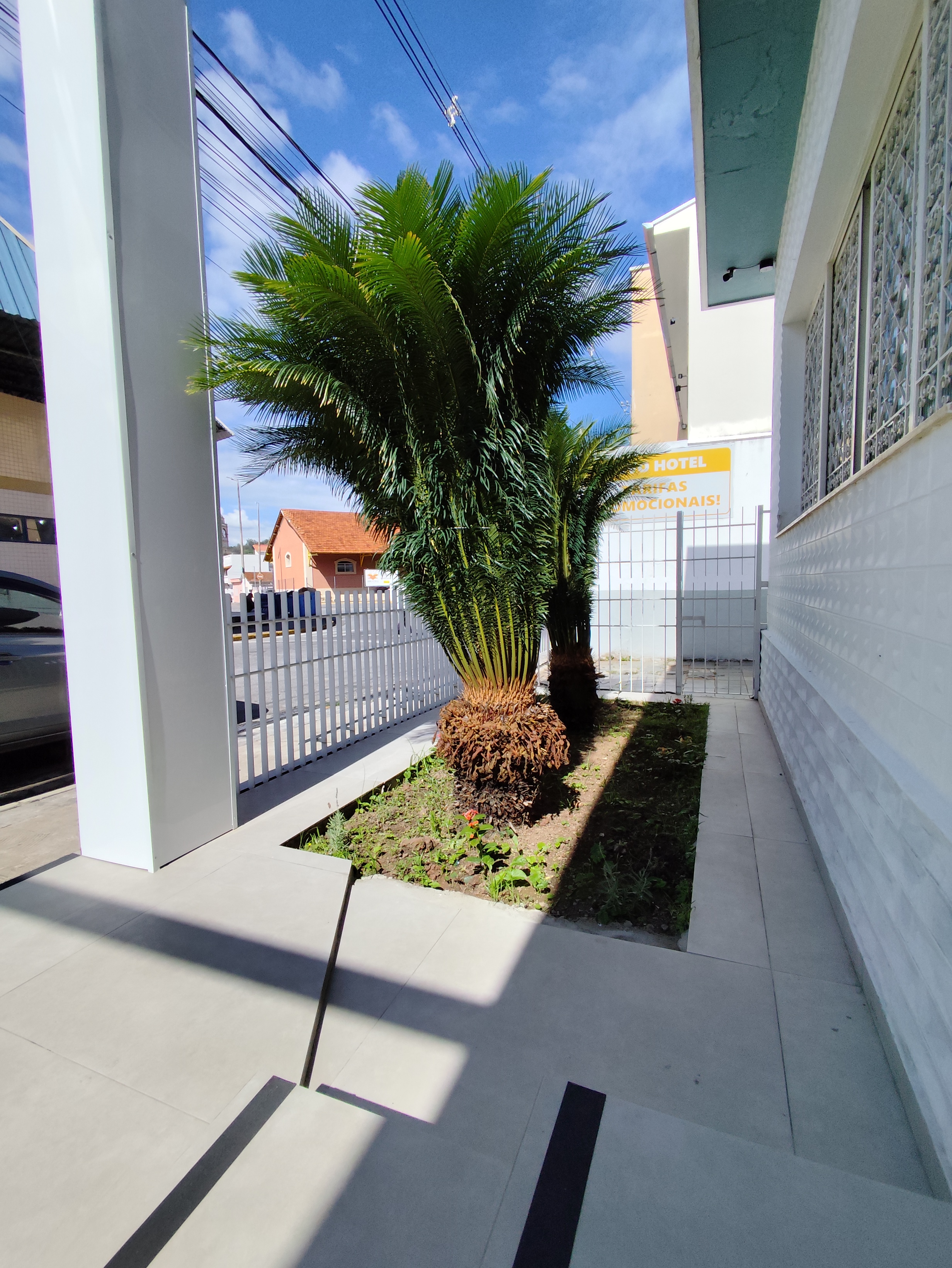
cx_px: 476
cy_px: 634
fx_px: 586
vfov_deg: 94.5
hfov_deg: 78.2
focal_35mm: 16
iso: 50
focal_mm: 1.65
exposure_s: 1/3606
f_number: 2.2
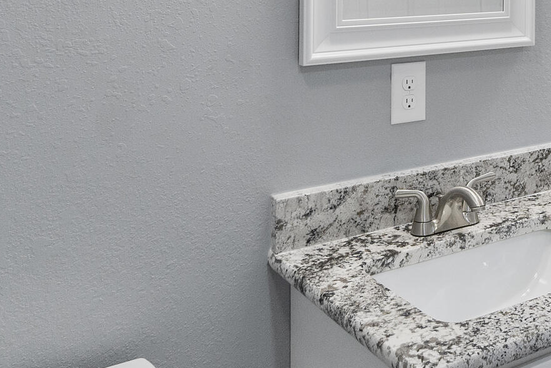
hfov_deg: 34.5
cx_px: 578
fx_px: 781
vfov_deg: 24.6
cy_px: -41
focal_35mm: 51
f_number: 8
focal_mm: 10
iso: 320
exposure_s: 1/20
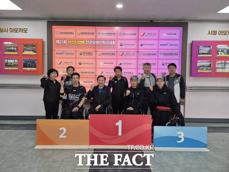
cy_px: 86
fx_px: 152
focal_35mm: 23
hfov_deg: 74.0
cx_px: 114
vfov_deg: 58.8
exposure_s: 1/120
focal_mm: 5.4
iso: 100
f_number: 1.8
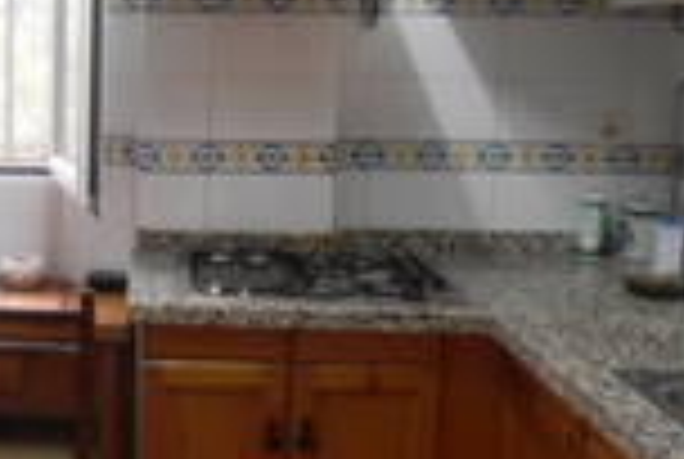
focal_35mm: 59
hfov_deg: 31.9
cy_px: 176
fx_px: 1123
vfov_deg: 23.0
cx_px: 40
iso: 125
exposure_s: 1/4
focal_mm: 4.2
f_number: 3
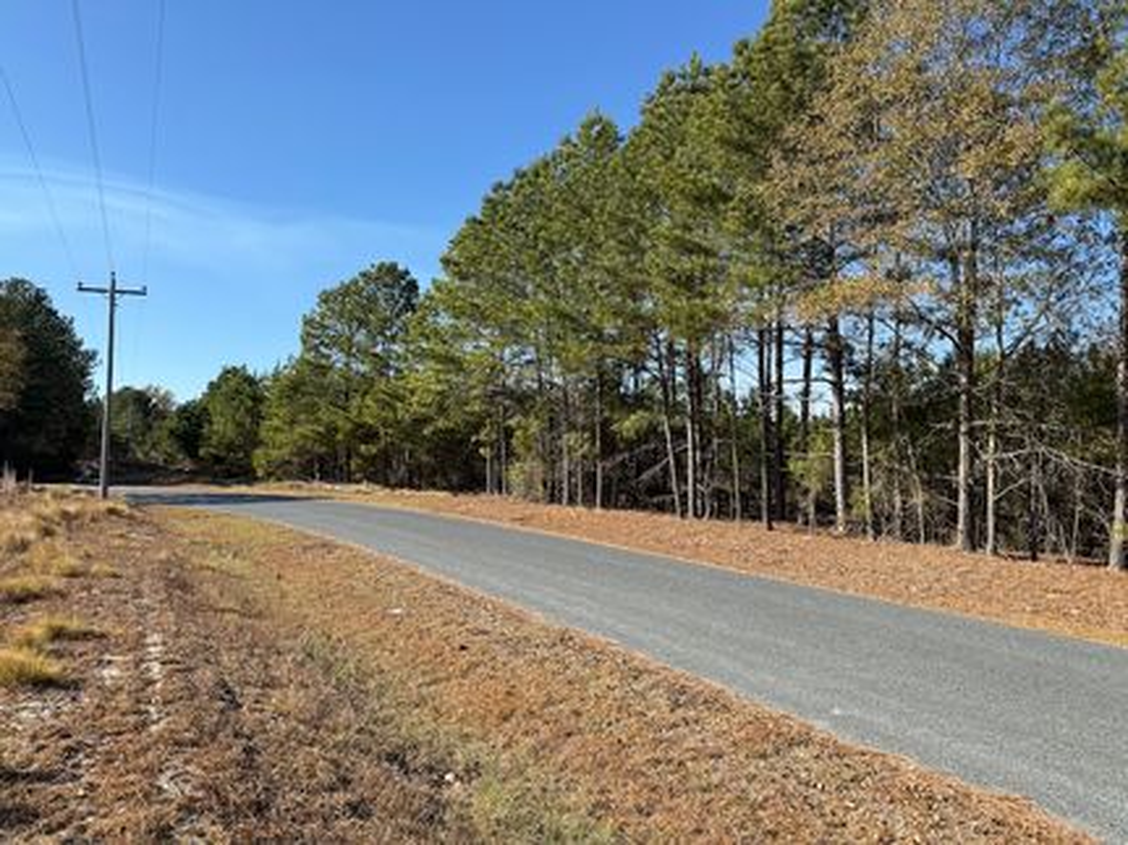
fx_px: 782
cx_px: 564
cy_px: 422
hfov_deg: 71.6
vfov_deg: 56.8
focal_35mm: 24
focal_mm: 6.76
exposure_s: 1/2801
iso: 80
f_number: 1.78
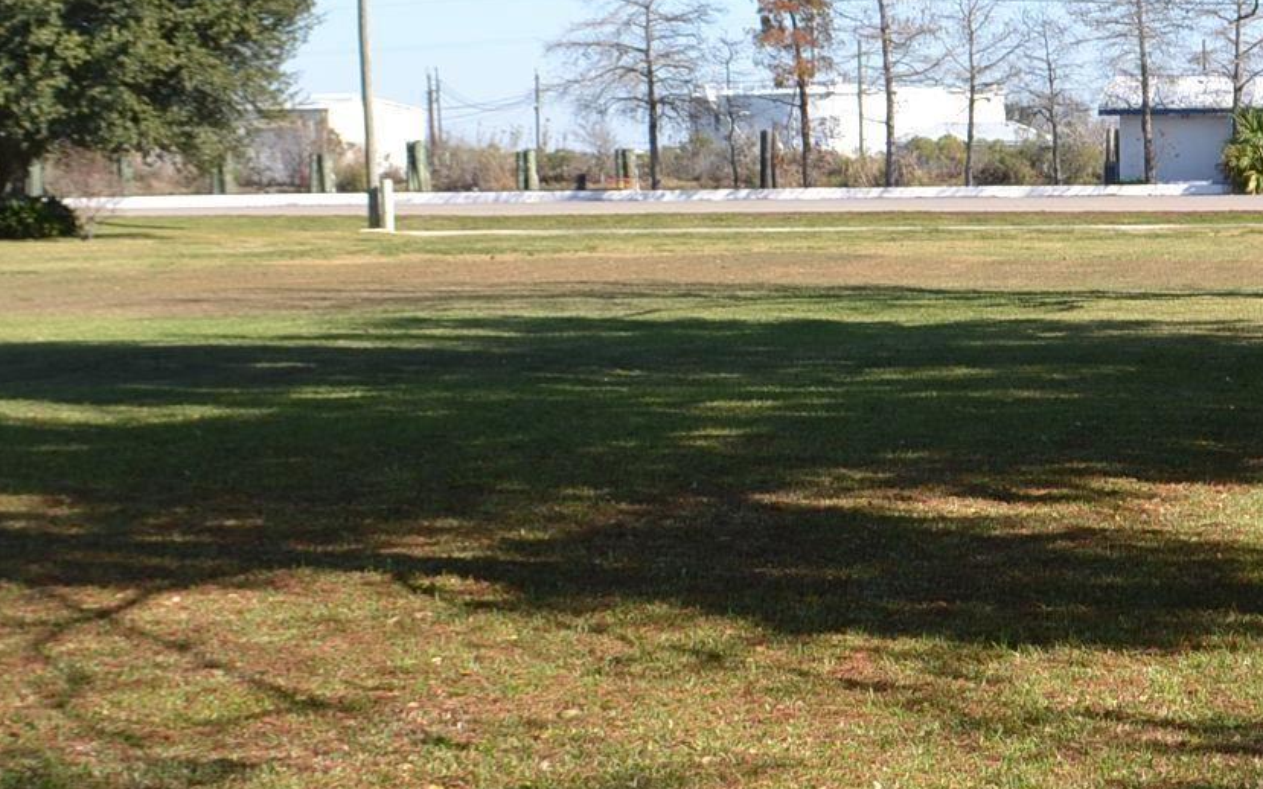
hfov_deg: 24.0
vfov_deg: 15.4
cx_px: 1019
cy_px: 358
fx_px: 2926
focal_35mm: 85
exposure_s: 1/200
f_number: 6.3
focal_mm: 20
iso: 100
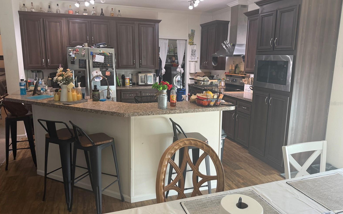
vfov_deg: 47.6
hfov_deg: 70.4
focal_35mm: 26
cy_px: 103
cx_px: 174
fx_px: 243
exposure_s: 1/60
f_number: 1.78
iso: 160
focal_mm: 6.76
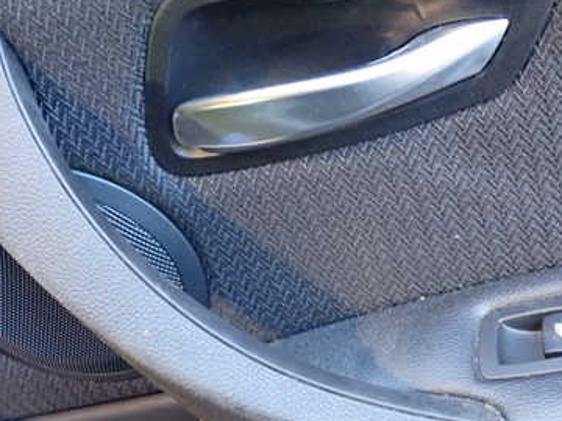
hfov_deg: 37.8
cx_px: 376
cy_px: 182
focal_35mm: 50
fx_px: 812
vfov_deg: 29.1
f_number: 2.3
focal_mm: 5.4
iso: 500
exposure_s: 1/30
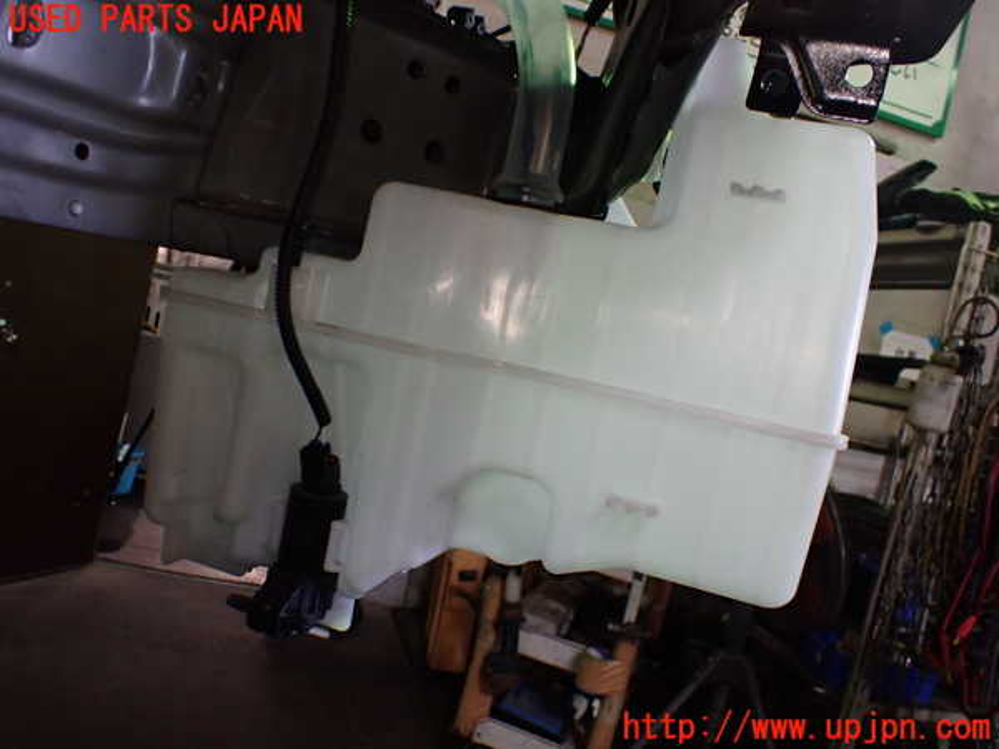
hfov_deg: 60.0
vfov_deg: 46.8
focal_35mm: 30
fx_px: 866
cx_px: 500
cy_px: 374
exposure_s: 1/125
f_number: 2.3
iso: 400
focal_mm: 5.4
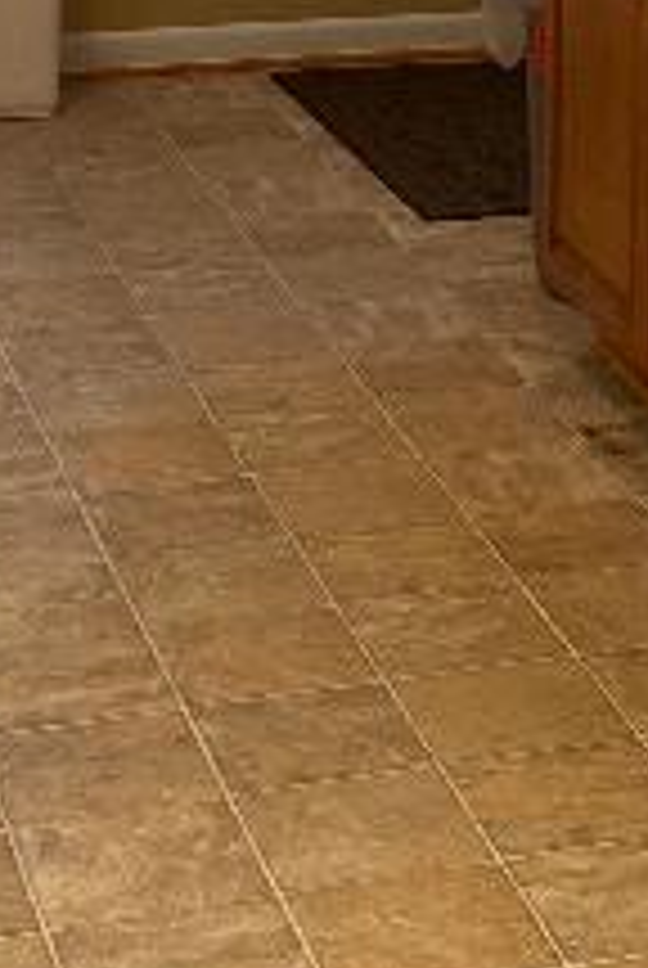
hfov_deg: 10.6
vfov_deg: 15.7
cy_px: 20
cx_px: 724
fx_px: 3445
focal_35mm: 128
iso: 160
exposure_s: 1/60
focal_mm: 4.25
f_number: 1.8
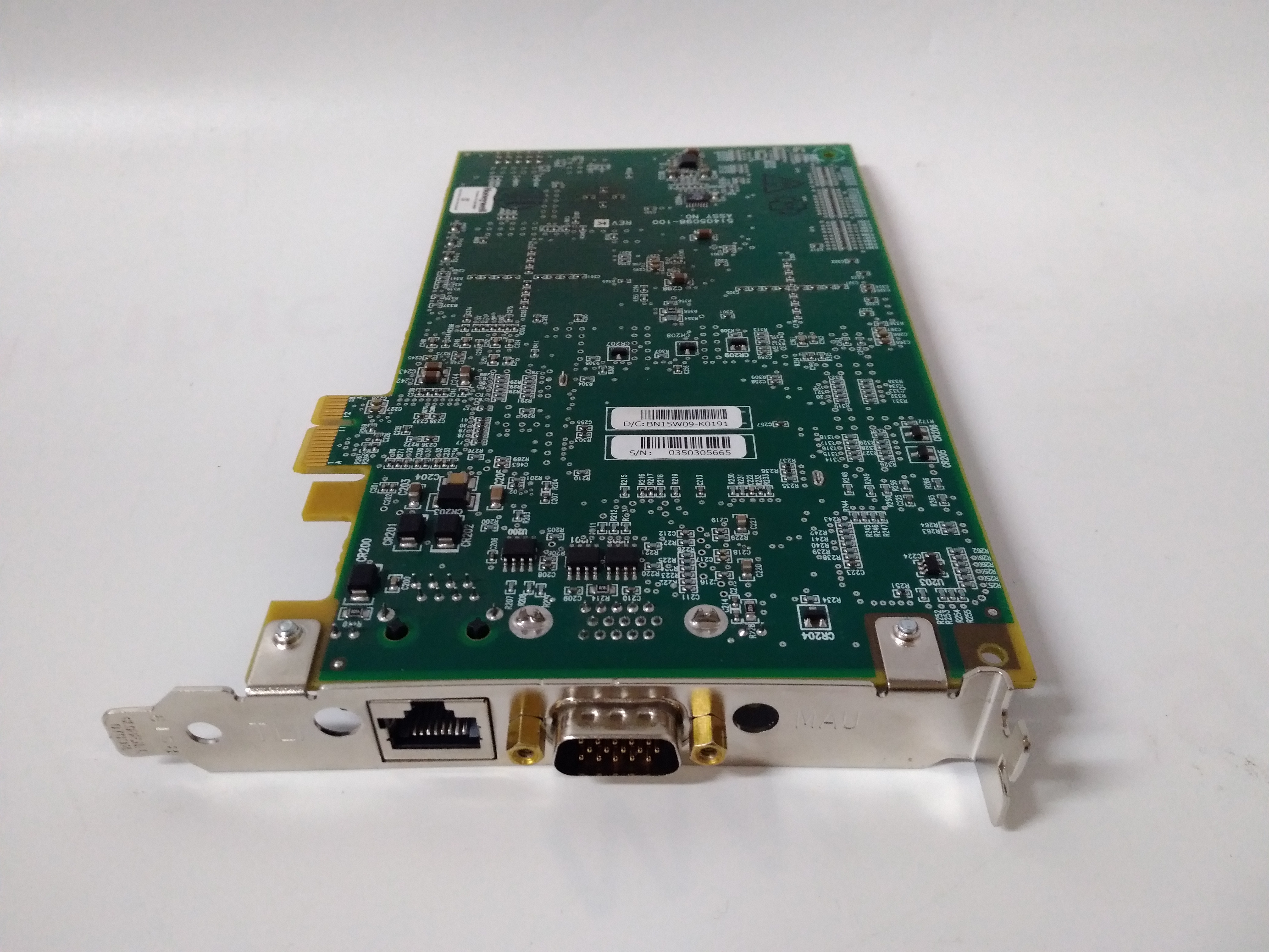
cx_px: 634
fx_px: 990
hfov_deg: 65.3
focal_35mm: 27
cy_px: 476
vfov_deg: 51.4
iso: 565
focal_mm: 3.79
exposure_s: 1/33
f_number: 2
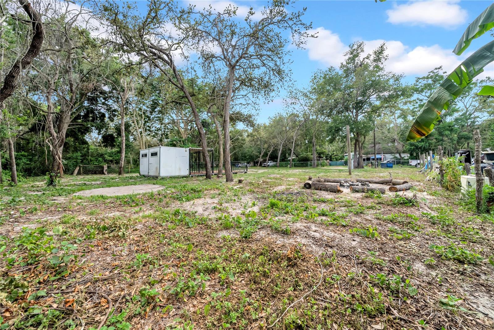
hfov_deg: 112.6
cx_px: 247
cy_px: 165
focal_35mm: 12
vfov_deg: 90.1
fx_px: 165
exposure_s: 1/500
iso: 800
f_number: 8
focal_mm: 12
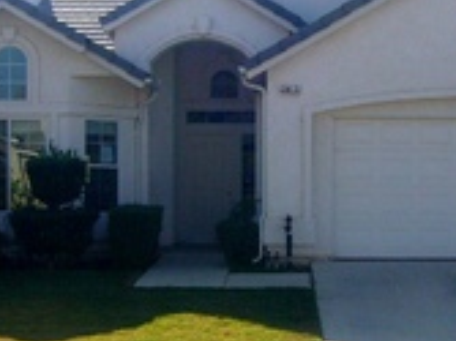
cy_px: 194
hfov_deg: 22.9
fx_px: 1119
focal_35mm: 85
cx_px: 309
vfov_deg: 17.3
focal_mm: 4.9
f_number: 5.6
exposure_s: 1/320
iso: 80
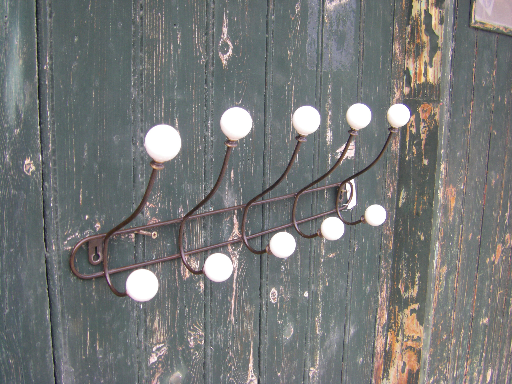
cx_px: 256
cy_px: 192
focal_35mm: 38
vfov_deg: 37.7
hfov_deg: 49.0
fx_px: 562
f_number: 3.5
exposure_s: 1/50
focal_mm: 6.3
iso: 100
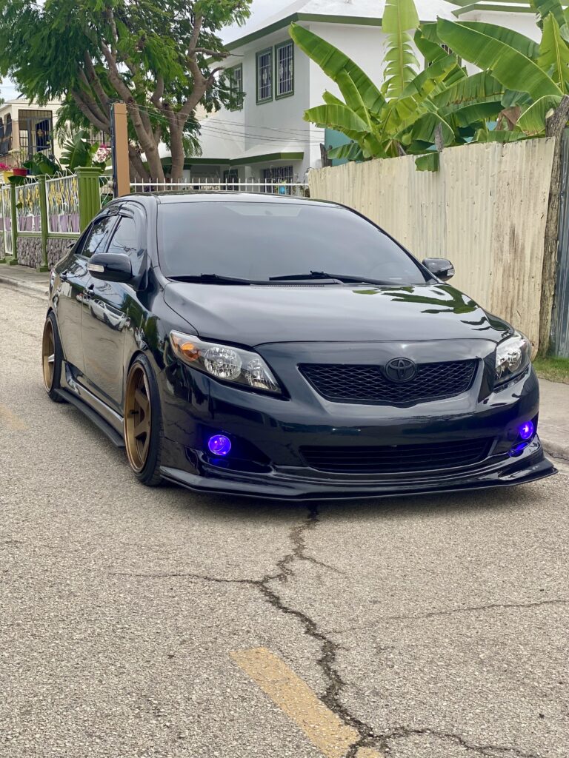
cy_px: 379
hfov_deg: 28.0
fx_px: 1140
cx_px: 284
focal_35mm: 52
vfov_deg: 36.8
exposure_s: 1/1199
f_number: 2
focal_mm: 6
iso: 20
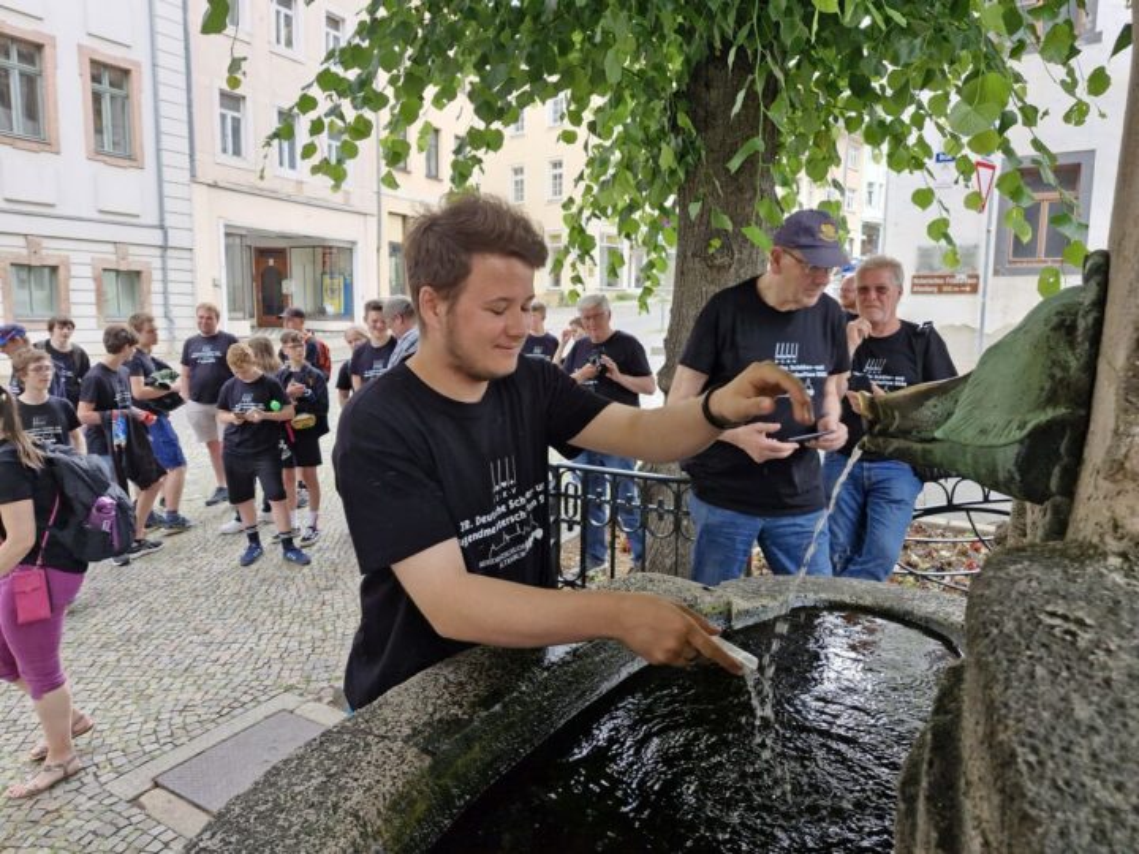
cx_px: 570
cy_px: 427
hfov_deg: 73.9
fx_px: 757
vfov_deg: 58.9
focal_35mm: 23
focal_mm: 5.54
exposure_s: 1/180
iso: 50
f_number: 1.8
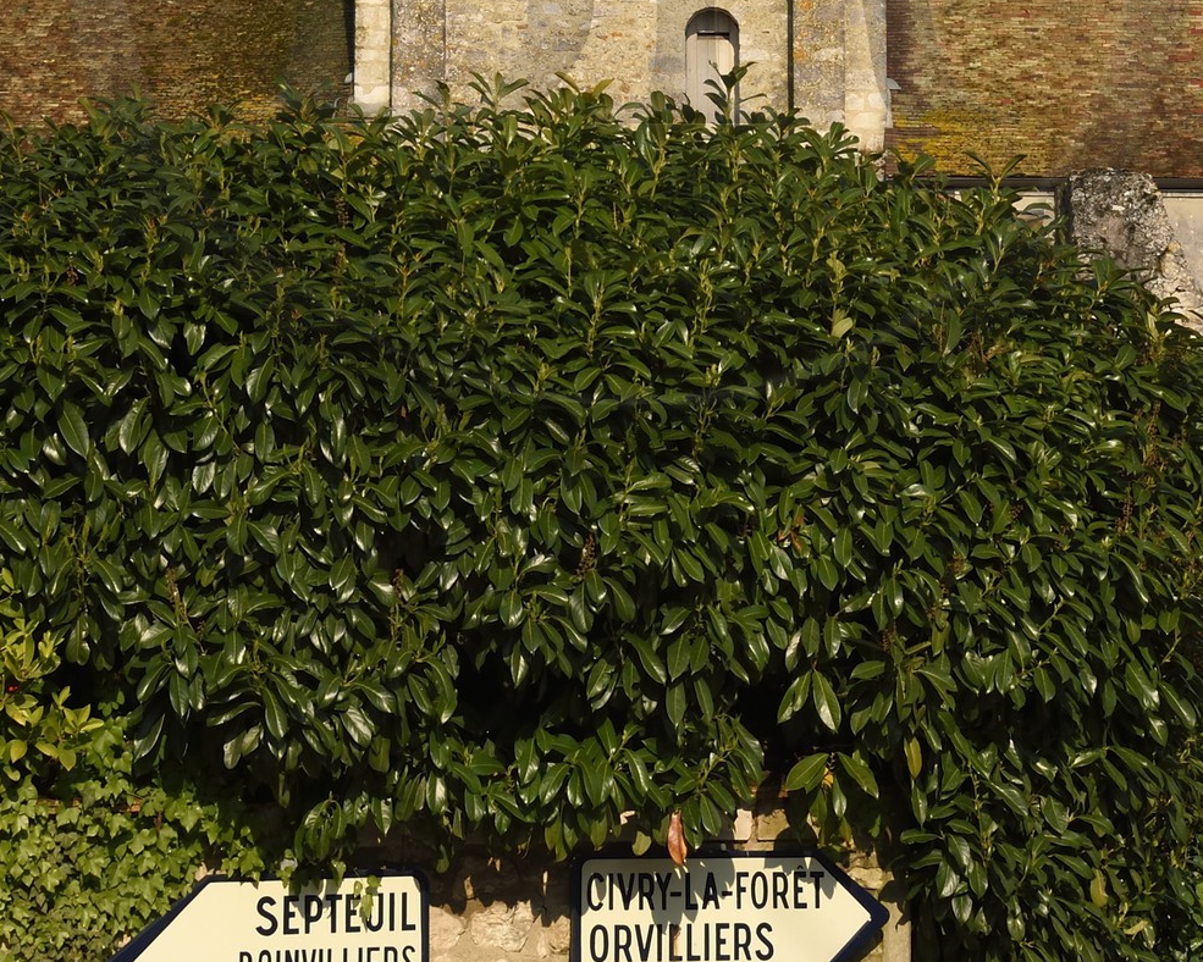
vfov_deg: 9.6
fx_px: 5697
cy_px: -100
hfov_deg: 12.1
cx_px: 622
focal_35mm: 160
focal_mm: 70
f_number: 14
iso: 200
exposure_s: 1/250
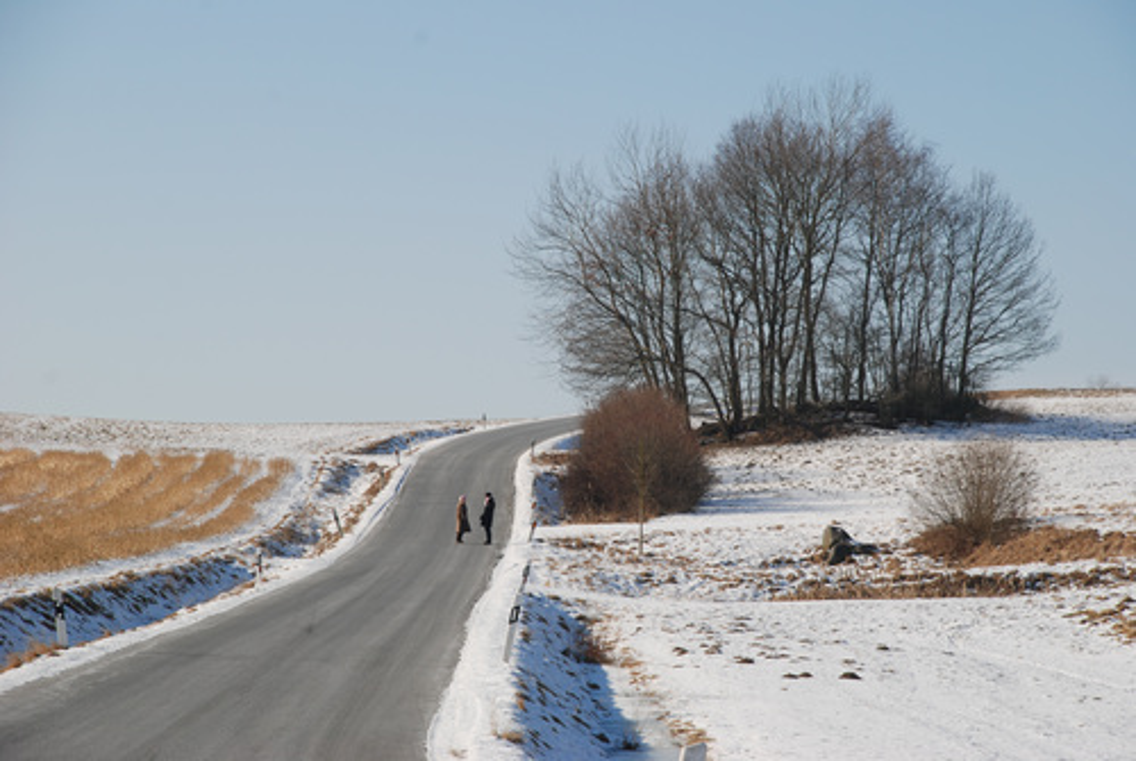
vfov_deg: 8.7
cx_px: 568
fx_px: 4977
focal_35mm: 158
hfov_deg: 13.0
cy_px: 380
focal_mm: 105
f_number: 9
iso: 100
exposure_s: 1/200
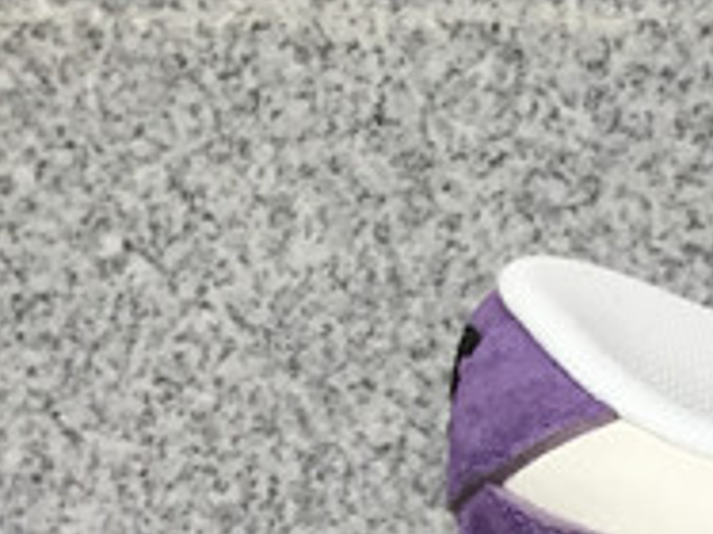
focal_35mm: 149
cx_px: 1701
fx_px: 3067
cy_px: 1089
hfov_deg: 11.2
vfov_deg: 9.3
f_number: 2.4
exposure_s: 1/100
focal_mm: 3.3
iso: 25
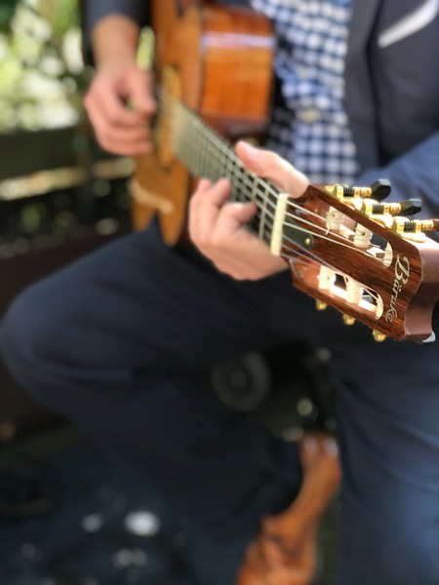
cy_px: 292
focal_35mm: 57
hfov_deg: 25.7
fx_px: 964
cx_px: 220
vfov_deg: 33.8
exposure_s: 1/60
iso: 125
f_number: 2.8
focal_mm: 6.6
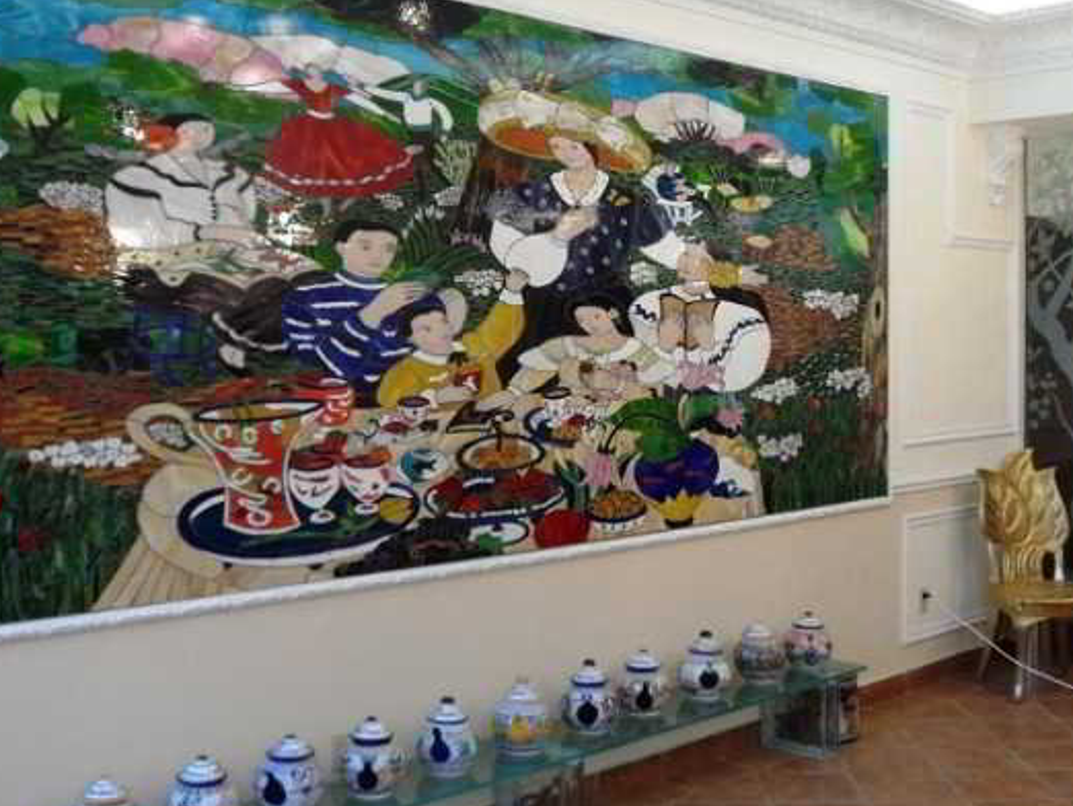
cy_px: 296
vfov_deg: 29.6
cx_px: 512
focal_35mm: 49
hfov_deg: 38.9
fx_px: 1520
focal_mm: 5.8
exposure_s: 1/30
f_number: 3.3
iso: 160
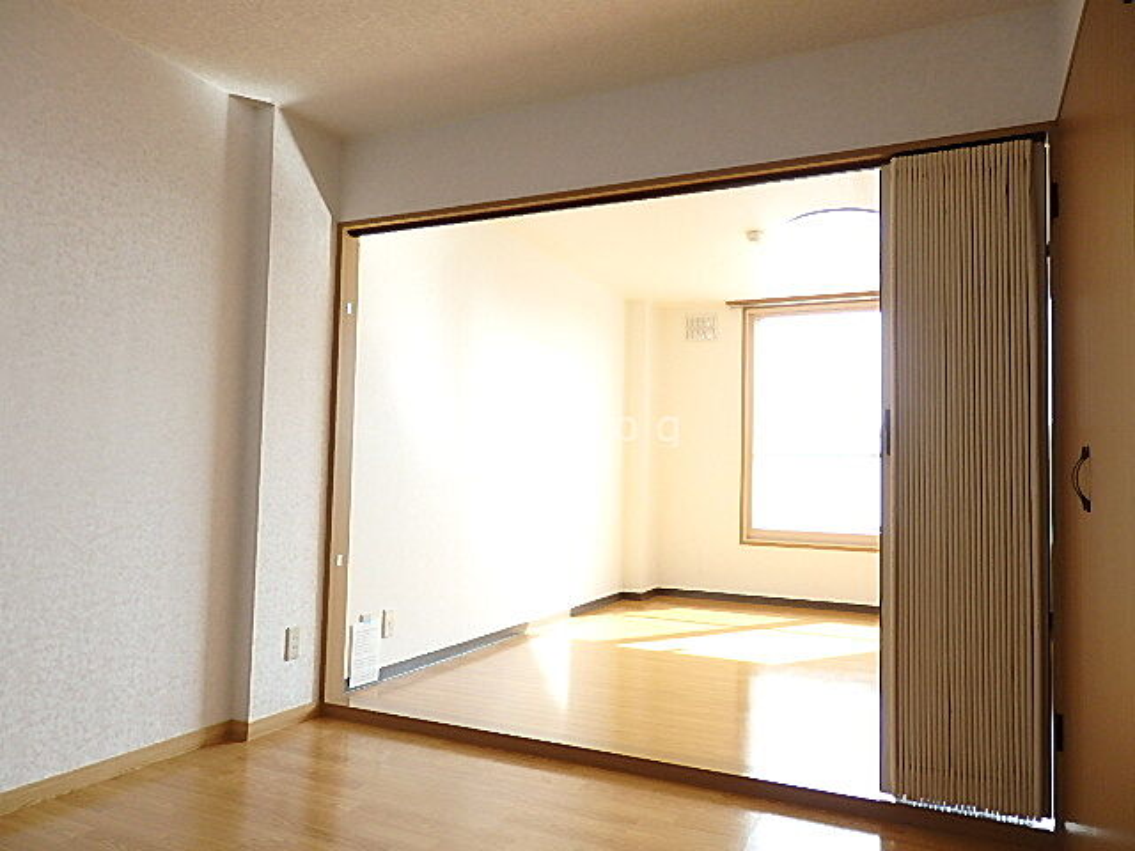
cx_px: 568
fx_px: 820
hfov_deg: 69.4
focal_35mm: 25
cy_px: 426
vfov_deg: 54.9
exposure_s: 1/100
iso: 125
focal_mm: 4.5
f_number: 3
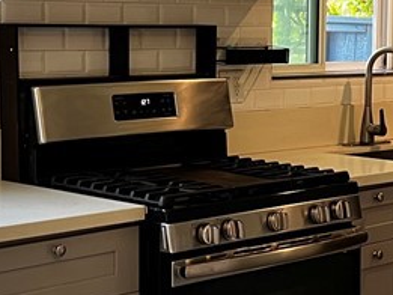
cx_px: 259
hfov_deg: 19.2
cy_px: 108
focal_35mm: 102
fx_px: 1159
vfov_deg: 14.5
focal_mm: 5.7
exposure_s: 1/60
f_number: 1.5
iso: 100
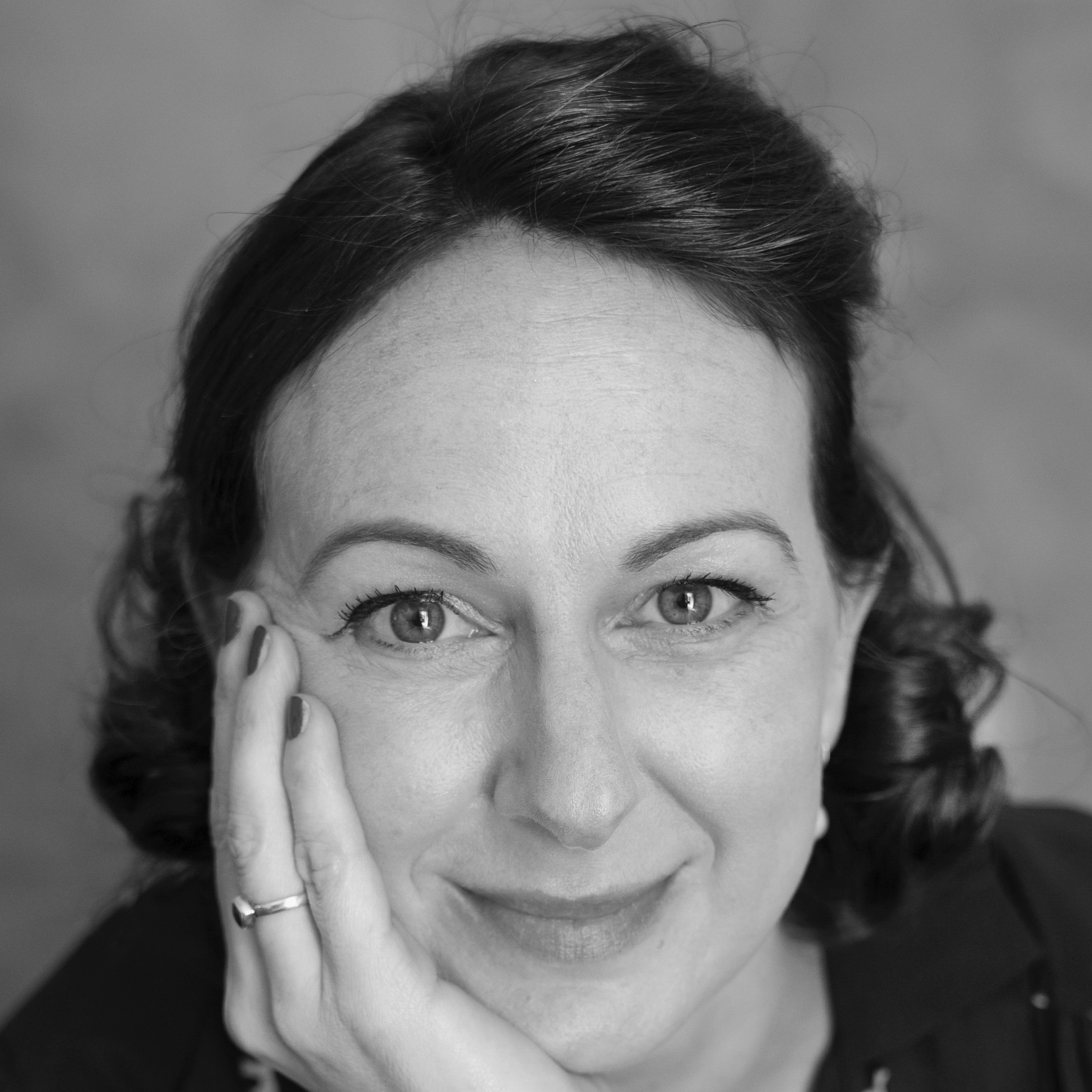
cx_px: 547
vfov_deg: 20.3
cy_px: 776
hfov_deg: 20.4
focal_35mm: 85
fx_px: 3034
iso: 1000
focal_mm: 44
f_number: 3.2
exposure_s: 1/160
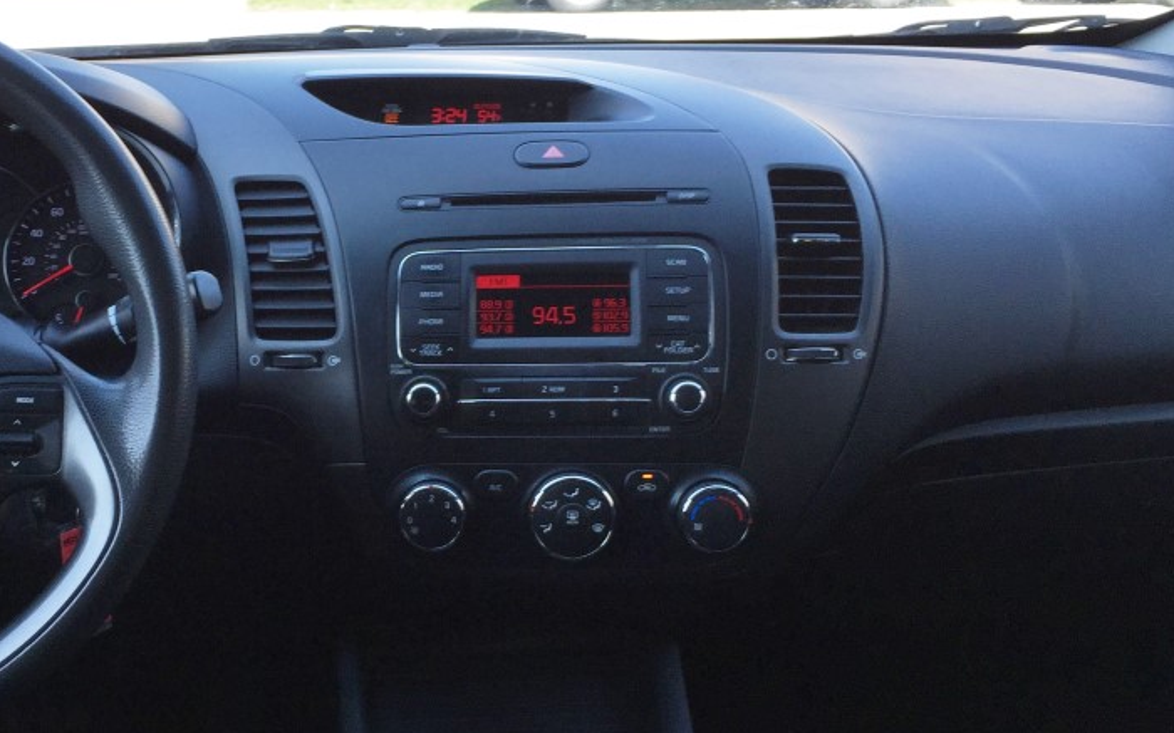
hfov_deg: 43.2
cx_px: 319
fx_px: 1439
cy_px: 359
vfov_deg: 28.6
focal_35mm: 45
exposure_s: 1/253
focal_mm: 4.15
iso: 32
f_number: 2.2
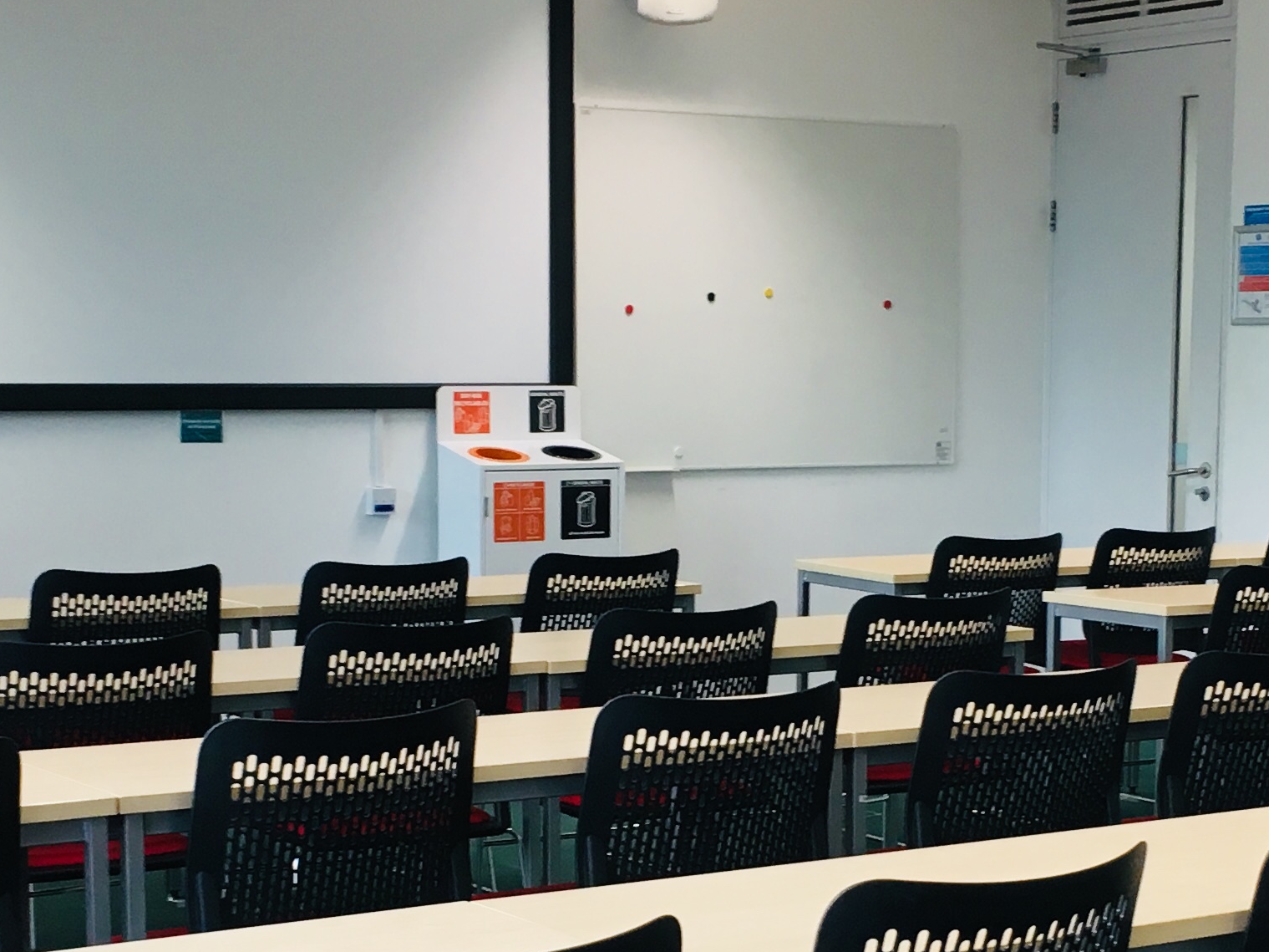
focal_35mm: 77
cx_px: 777
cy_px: 774
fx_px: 2823
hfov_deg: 25.3
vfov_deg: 18.9
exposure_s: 1/33
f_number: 2.2
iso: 64
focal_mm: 4.15
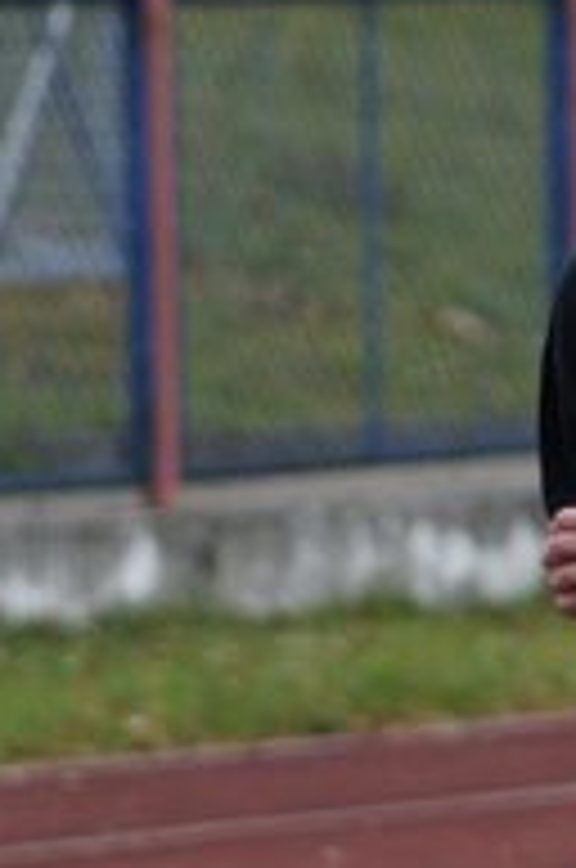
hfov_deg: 1.6
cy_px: 672
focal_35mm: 854
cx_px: 520
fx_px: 20568
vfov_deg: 2.4
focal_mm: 200
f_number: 5.6
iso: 800
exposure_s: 1/800
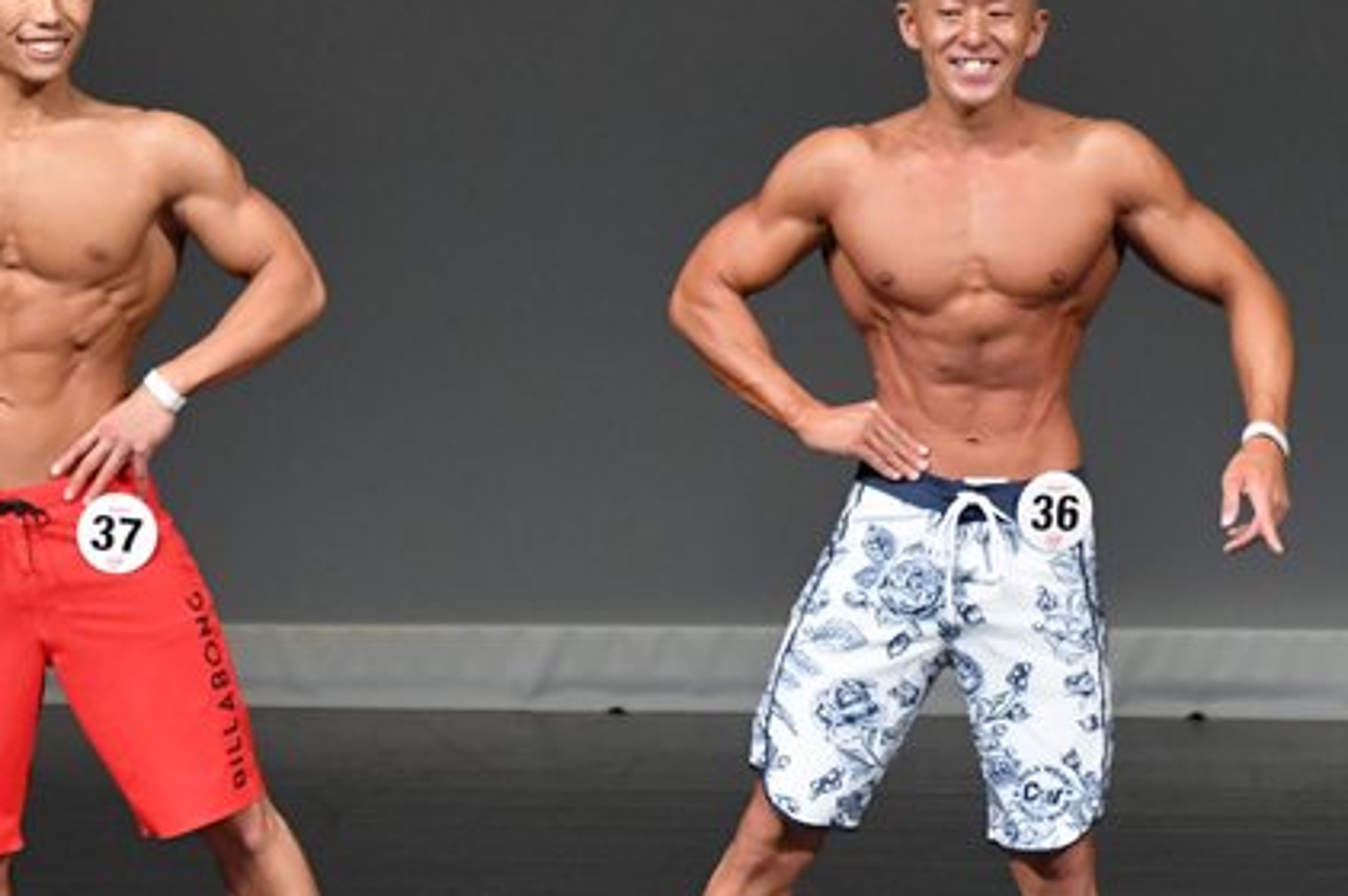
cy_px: 528
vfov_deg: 2.4
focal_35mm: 580
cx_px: 466
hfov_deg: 3.6
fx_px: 21700
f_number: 5.6
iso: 4000
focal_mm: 210
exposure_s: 1/400
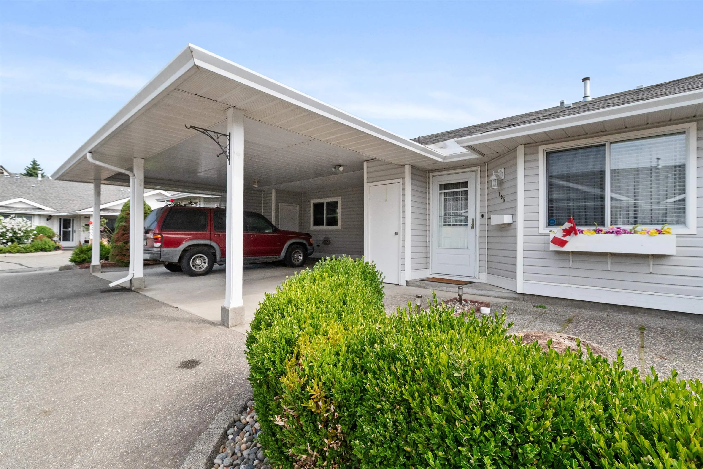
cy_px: 234
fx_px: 293
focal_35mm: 15
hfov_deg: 100.4
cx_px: 352
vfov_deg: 77.3
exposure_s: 1/1250
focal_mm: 10
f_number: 7.1
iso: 250
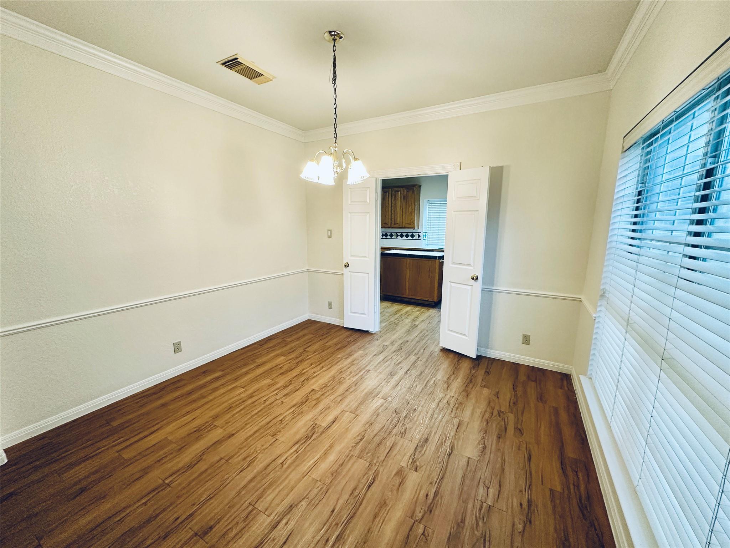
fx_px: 295
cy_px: 274
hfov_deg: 102.1
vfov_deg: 85.7
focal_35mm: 14
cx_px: 365
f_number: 2.2
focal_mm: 2.22
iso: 200
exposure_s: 1/60
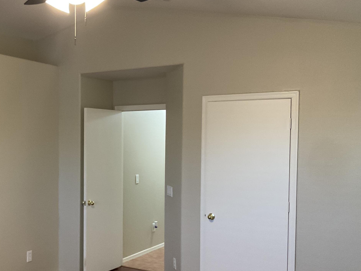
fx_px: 480
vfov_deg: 31.5
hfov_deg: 40.1
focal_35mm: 46
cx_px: 92
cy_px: 158
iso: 200
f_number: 1.8
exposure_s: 1/60
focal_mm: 3
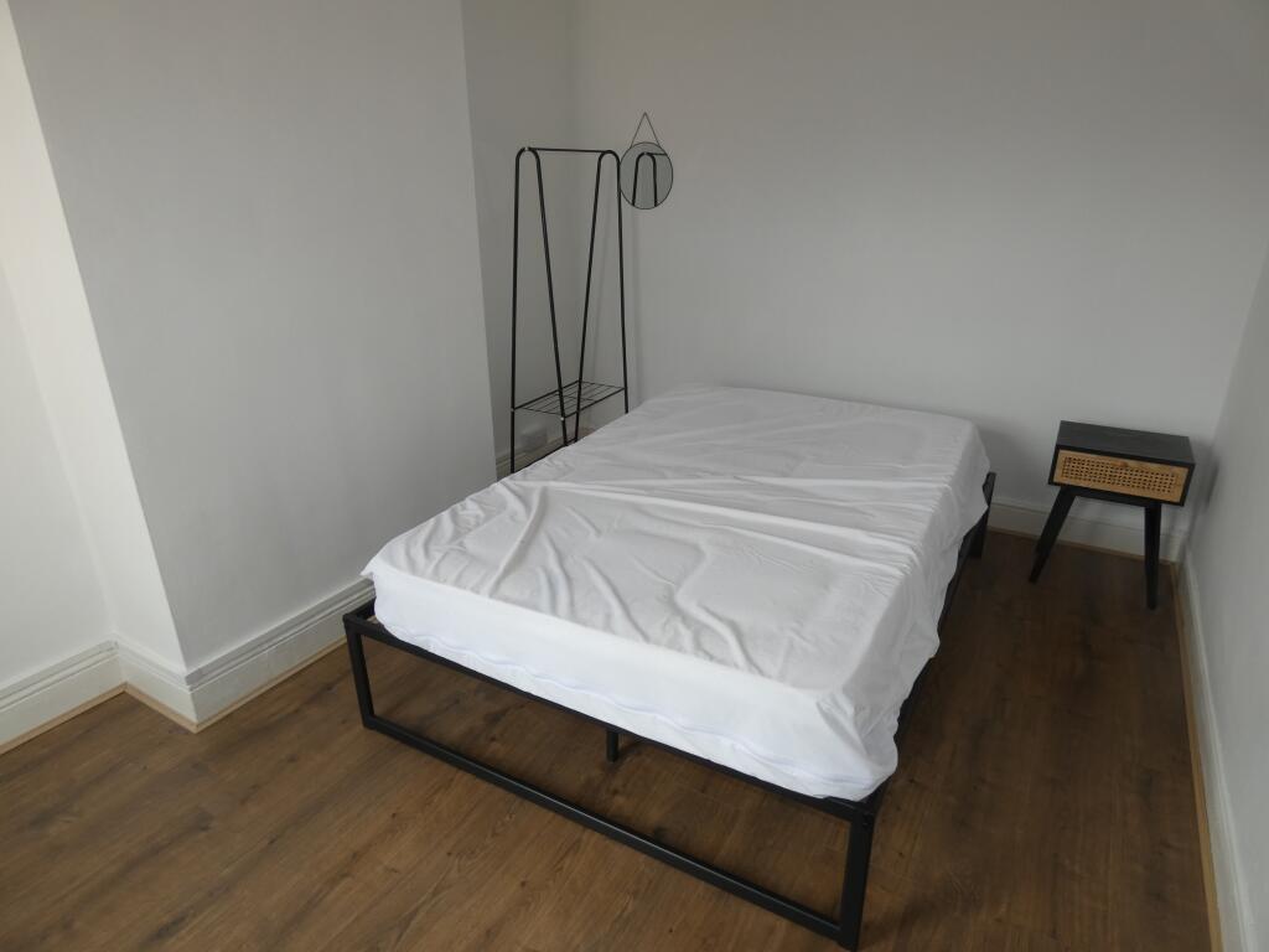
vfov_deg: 66.0
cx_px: 634
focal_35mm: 20
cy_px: 476
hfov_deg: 81.7
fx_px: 733
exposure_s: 1/125
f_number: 2.8
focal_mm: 3.6
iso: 80
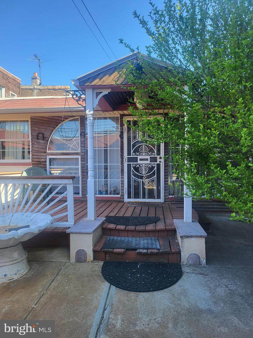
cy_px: 169
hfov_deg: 56.8
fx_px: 234
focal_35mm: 24
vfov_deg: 71.6
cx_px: 126
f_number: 1.8
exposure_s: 1/400
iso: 40
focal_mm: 5
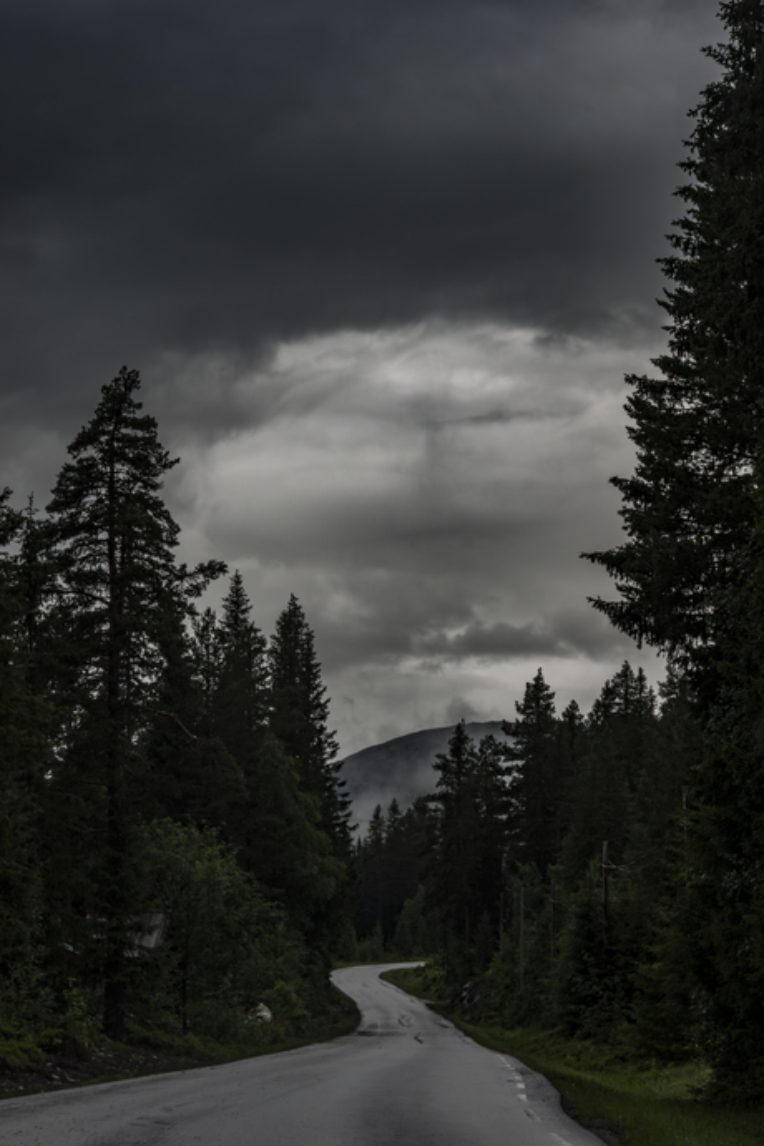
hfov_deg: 12.3
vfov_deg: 18.4
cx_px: 382
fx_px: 3533
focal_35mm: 111
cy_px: 573
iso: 200
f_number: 16
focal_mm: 40.73
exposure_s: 1/10
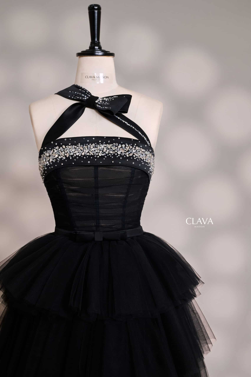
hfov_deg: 27.0
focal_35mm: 50
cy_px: 188
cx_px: 126
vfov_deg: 39.6
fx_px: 524
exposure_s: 1/100
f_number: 5.6
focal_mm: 50
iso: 800
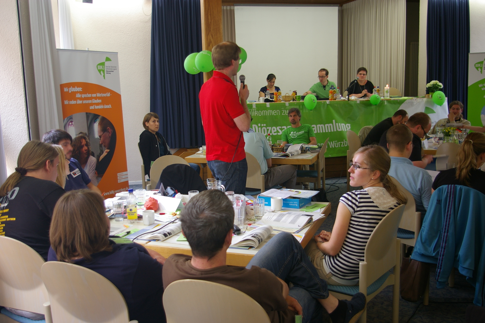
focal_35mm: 36
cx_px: 242
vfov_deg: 36.8
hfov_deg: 53.2
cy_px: 162
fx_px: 485
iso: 200
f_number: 4
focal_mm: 24
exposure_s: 1/15
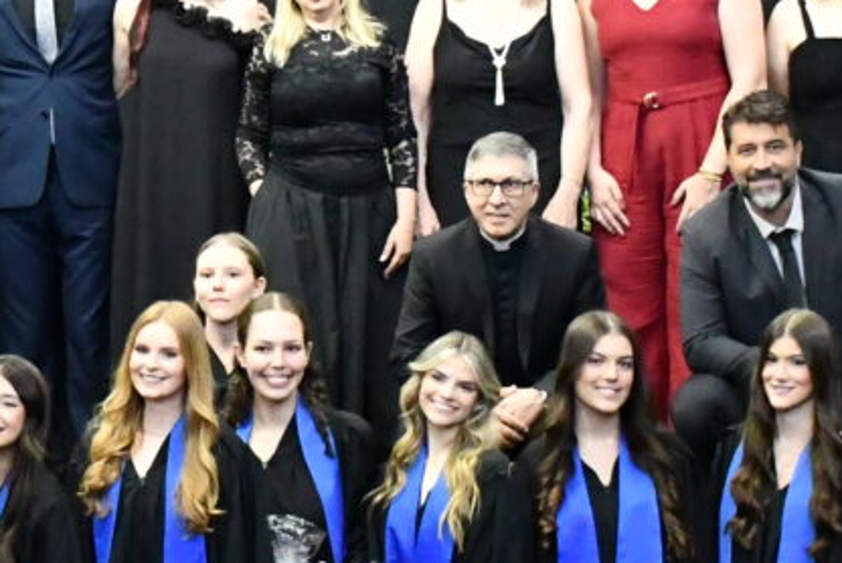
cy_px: 186
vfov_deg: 8.3
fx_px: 3885
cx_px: 158
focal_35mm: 166
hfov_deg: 12.3
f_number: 3.8
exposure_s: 1/60
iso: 6400
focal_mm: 24
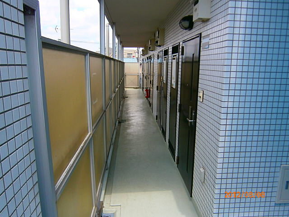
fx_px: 217
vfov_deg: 53.1
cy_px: 108
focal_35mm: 26
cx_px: 144
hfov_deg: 67.3
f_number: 2.8
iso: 80
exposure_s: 1/640
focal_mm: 4.7
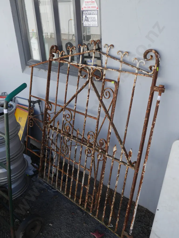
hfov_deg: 44.2
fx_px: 220
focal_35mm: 32
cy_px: 119
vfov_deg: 56.8
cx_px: 90
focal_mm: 16
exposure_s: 1/200
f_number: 5.6
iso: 200
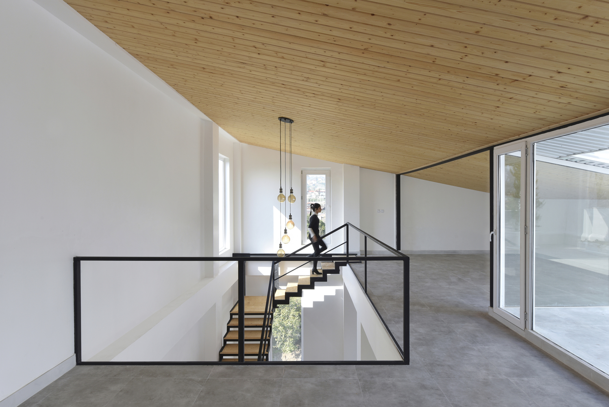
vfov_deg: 59.5
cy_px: 204
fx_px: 355
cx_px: 304
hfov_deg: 81.2
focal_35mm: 21
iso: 160
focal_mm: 21
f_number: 10
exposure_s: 1/15
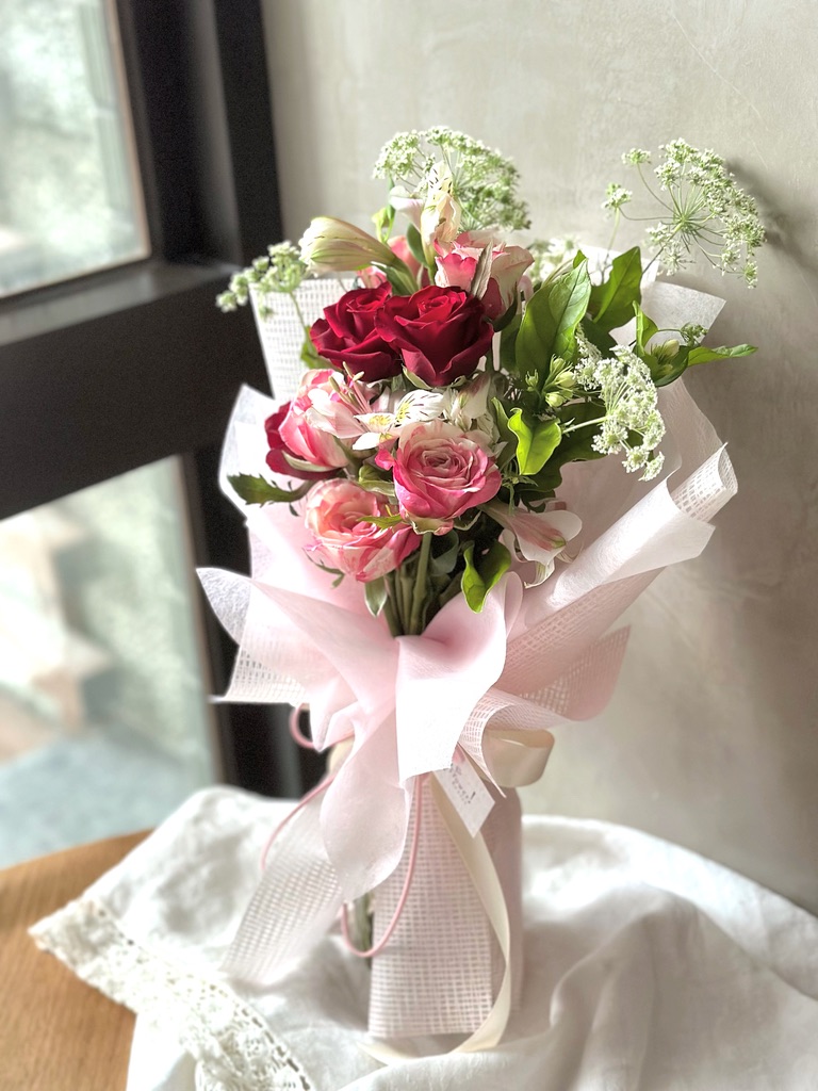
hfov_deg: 30.3
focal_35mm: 48
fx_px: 1512
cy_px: 546
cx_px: 409
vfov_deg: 39.7
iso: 320
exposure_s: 1/60
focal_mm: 6.86
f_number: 1.78
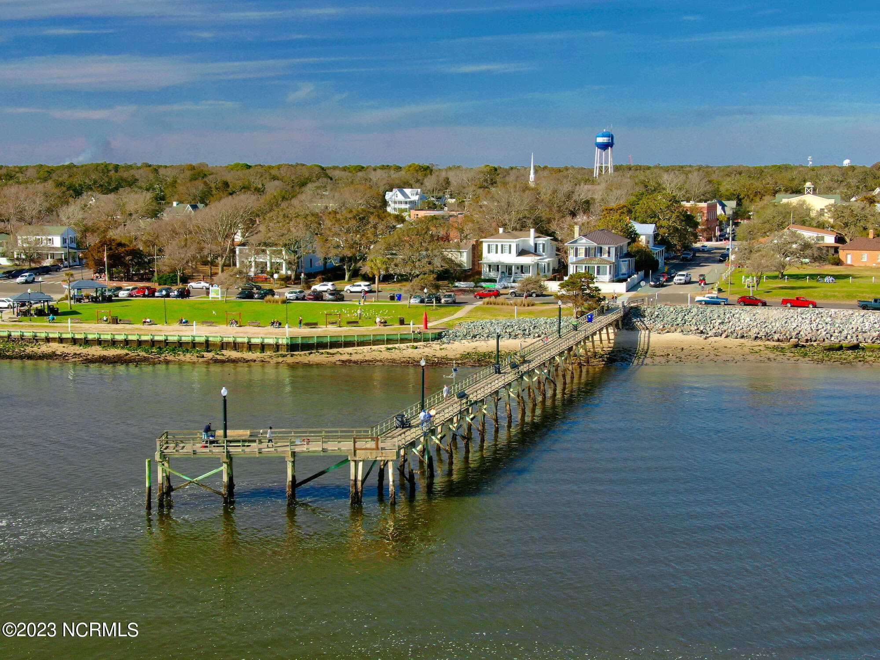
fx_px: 1220
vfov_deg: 30.3
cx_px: 440
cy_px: 330
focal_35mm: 48
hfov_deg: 39.7
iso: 100
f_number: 3.8
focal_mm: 8.6
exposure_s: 1/30
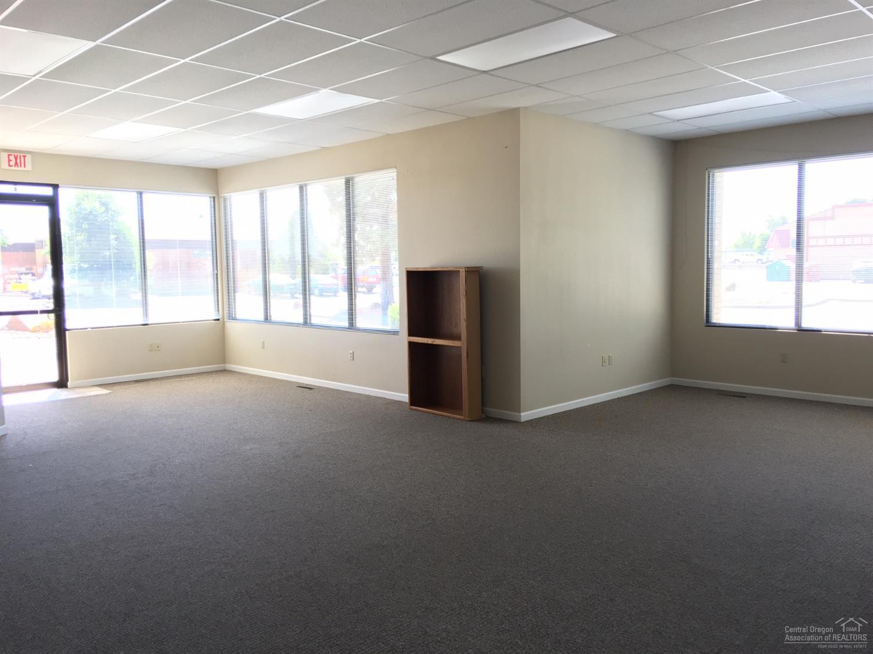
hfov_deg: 61.7
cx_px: 436
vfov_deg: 48.2
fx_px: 731
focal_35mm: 29
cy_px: 327
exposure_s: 1/33
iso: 50
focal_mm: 4.15
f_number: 2.2
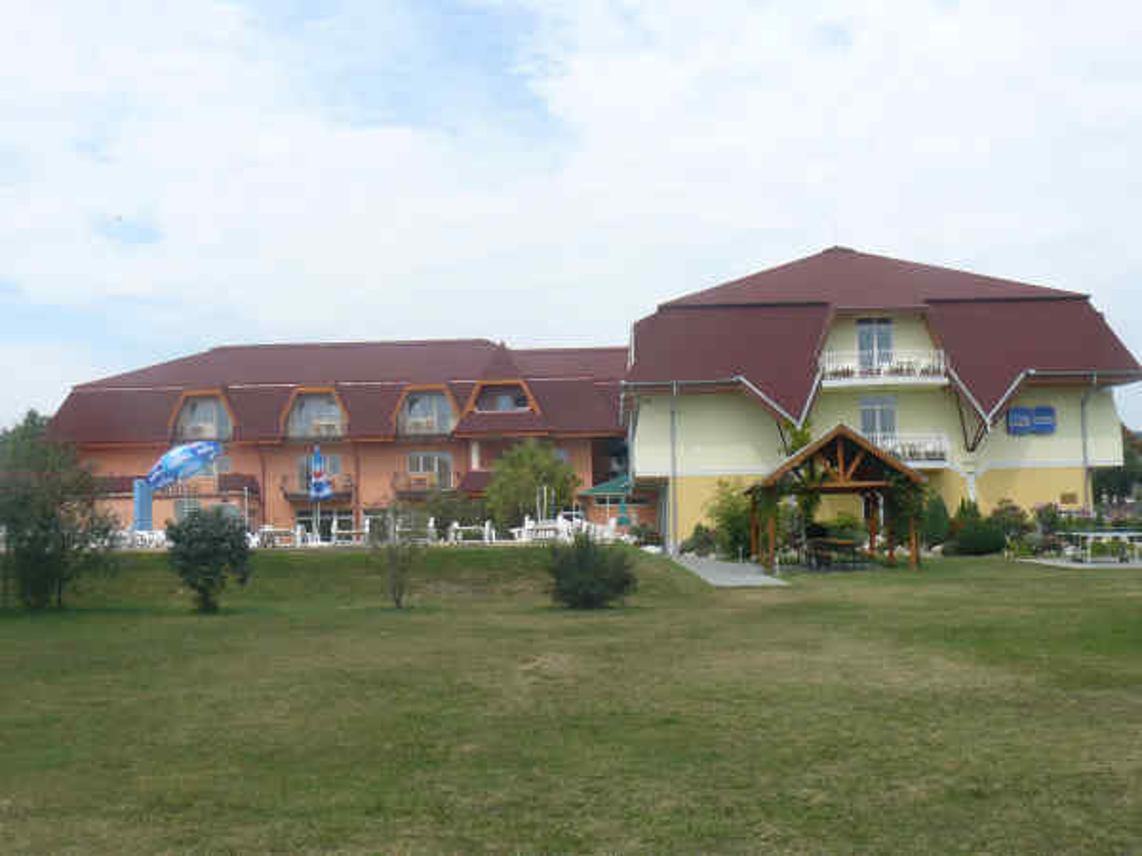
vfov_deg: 34.3
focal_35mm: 42
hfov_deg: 44.8
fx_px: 1386
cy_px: 428
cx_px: 571
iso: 100
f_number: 5.6
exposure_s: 1/250
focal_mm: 7
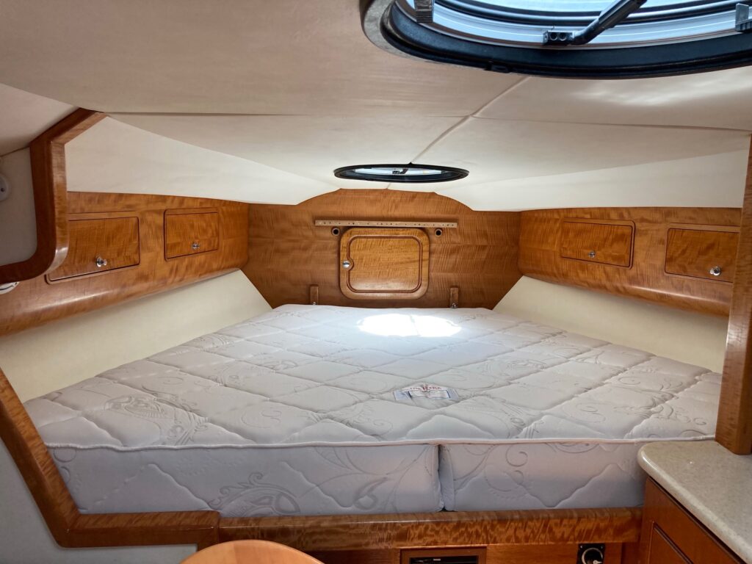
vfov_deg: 49.7
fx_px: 608
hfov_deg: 63.4
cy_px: 282
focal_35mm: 28
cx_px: 376
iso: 80
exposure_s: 1/118
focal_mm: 3.99
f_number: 1.8
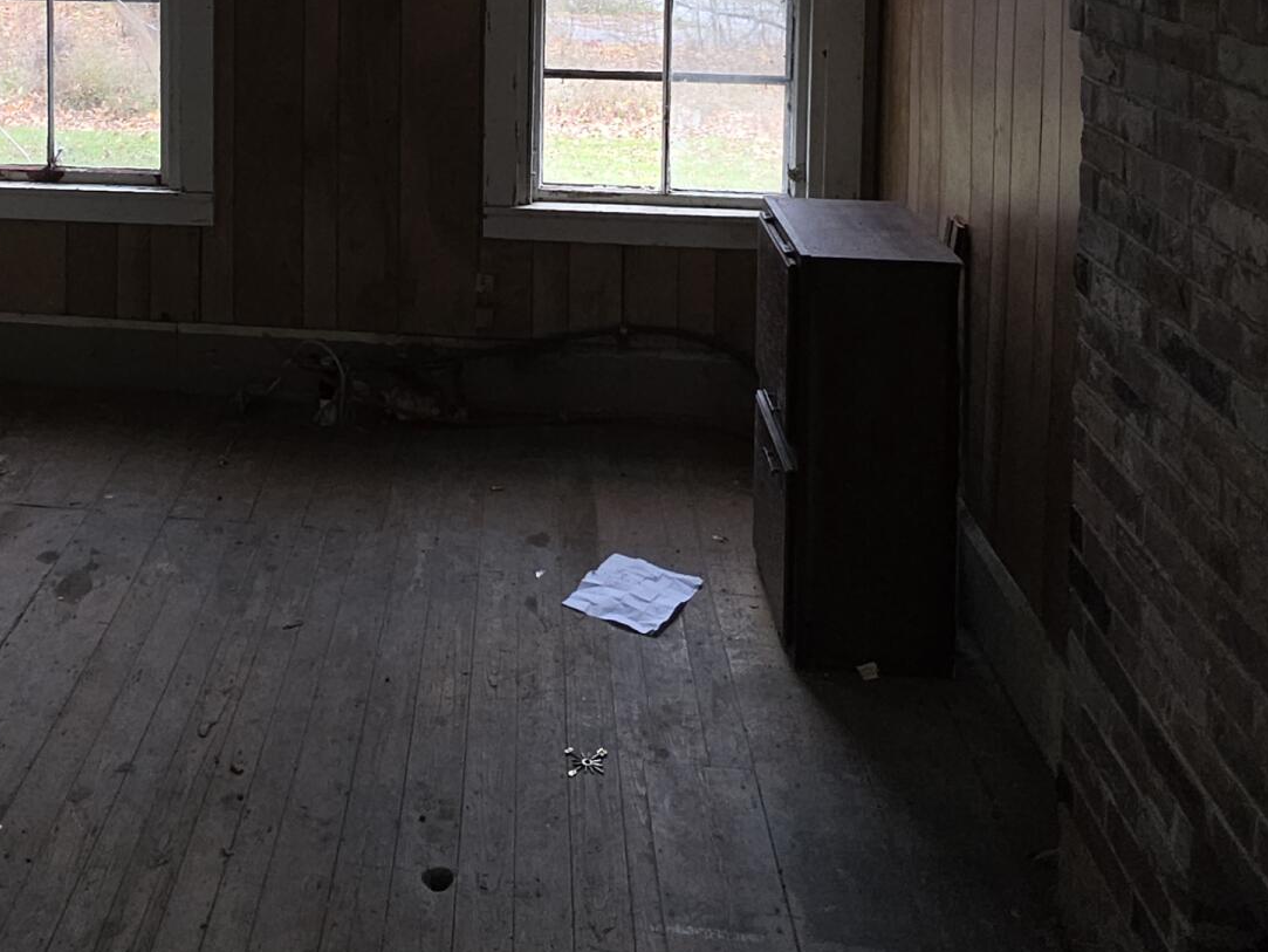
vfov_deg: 34.6
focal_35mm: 36
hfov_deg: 49.5
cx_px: 333
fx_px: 1319
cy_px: -76
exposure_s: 1/60
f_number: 1.9
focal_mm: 2.2
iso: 64
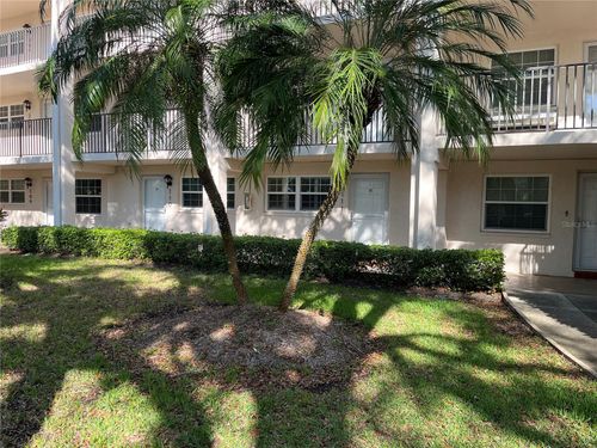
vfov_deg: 53.1
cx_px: 298
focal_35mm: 26
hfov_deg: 67.3
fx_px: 448
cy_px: 224
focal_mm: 5.1
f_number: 1.6
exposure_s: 1/688
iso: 50
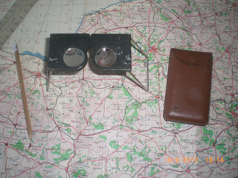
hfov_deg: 49.0
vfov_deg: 37.7
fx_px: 261
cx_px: 119
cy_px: 89
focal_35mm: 38
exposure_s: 1/60
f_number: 3.1
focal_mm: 6.3
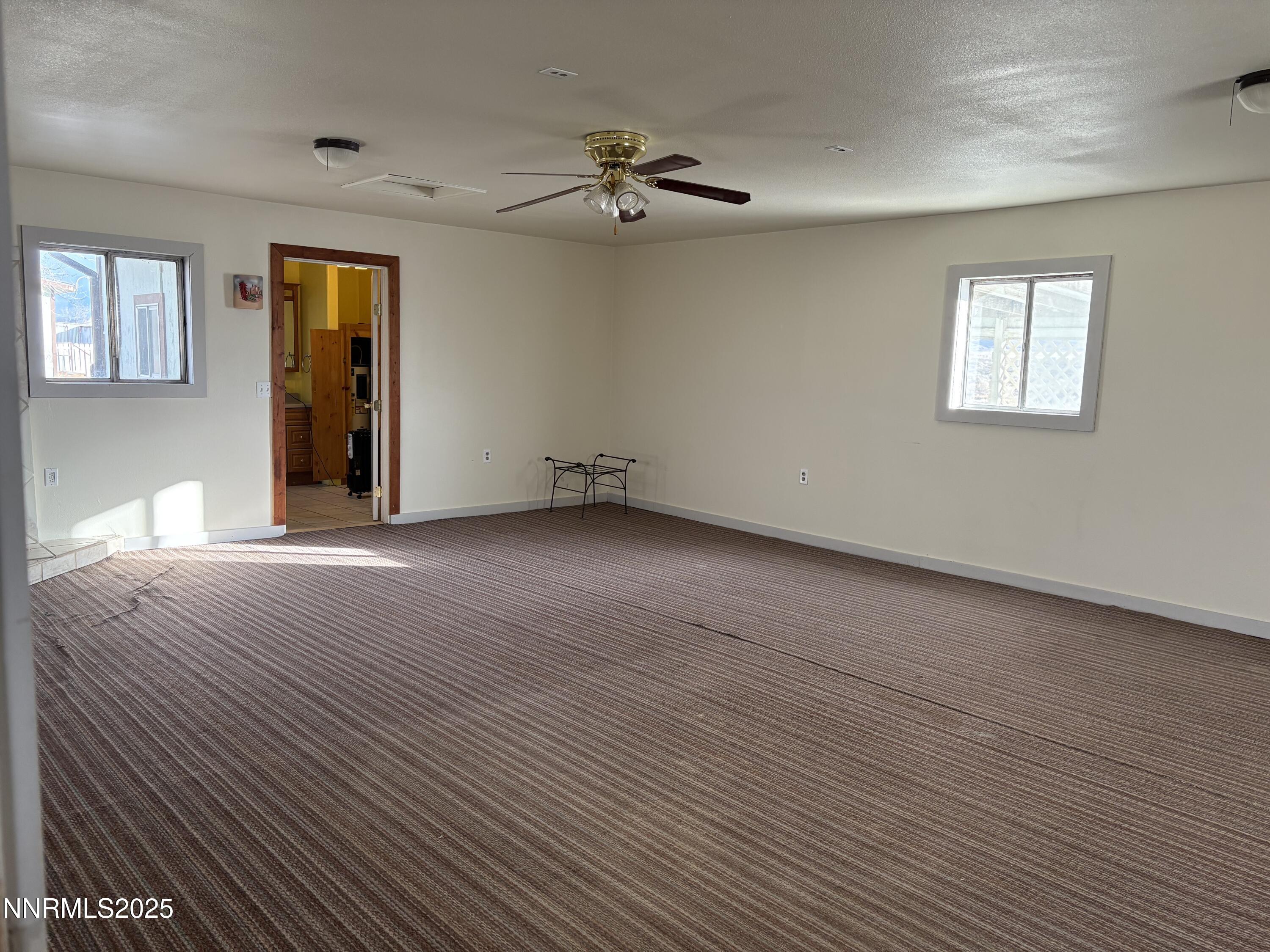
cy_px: 476
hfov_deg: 67.3
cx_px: 635
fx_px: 954
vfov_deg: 53.1
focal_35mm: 26
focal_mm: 5.96
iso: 125
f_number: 1.6
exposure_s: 1/150
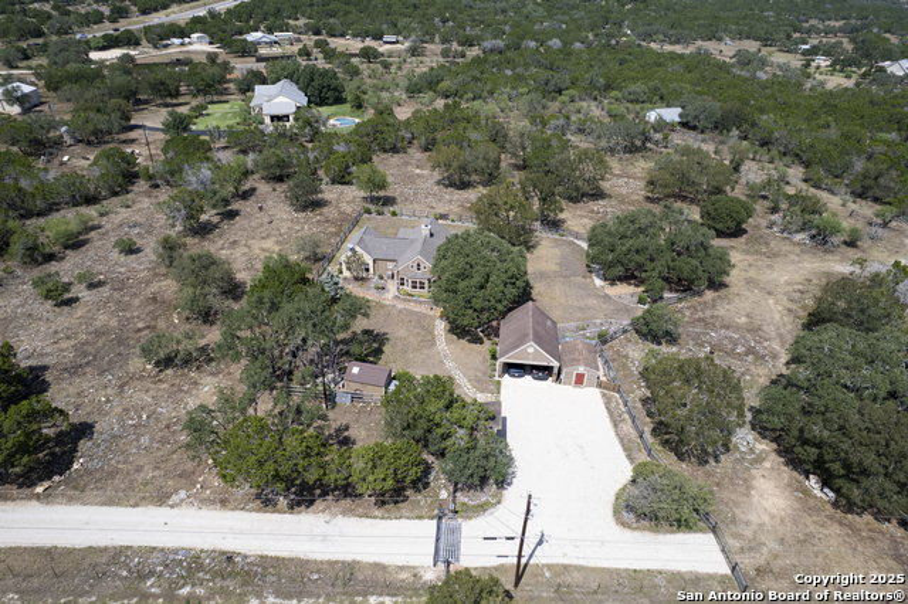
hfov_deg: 78.6
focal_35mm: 22
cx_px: 454
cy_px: 302
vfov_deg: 57.2
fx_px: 555
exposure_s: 1/640
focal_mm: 8.38
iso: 100
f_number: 2.8
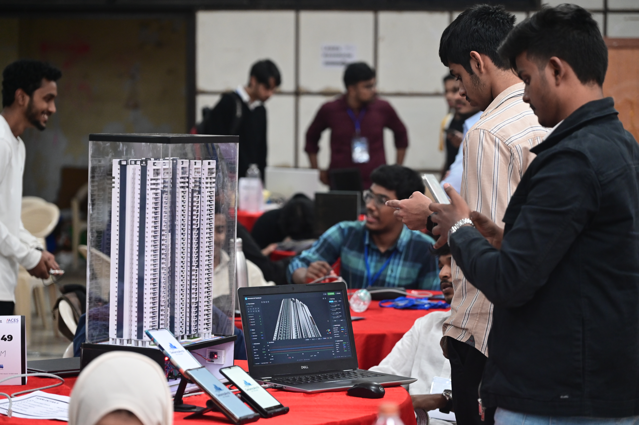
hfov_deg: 20.0
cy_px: 212
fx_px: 1809
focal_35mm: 102
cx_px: 320
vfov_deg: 13.4
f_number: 4
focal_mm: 102
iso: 3200
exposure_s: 1/125
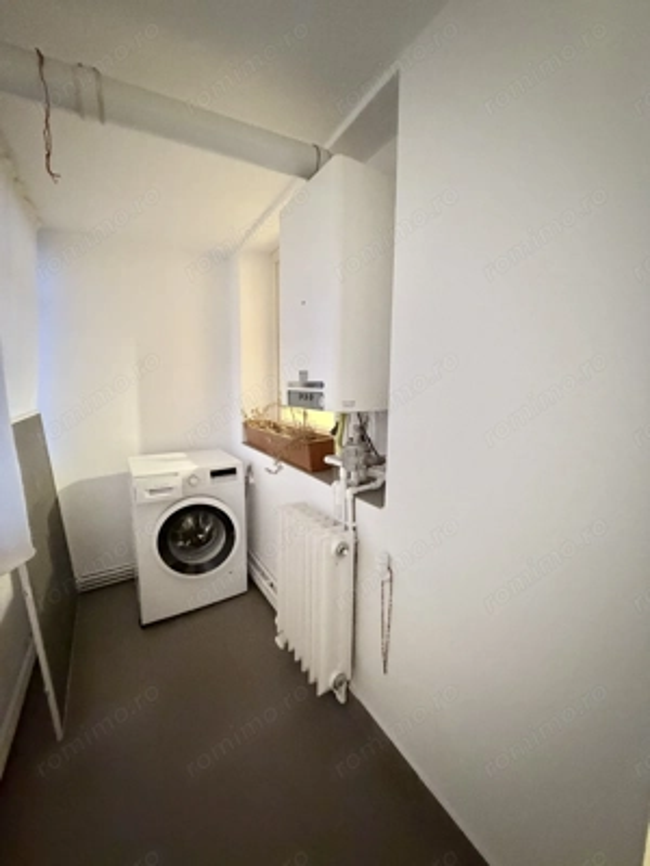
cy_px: 433
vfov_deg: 102.1
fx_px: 351
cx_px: 325
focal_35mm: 14
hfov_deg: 85.7
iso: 1250
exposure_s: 1/25
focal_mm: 2.22
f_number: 2.2
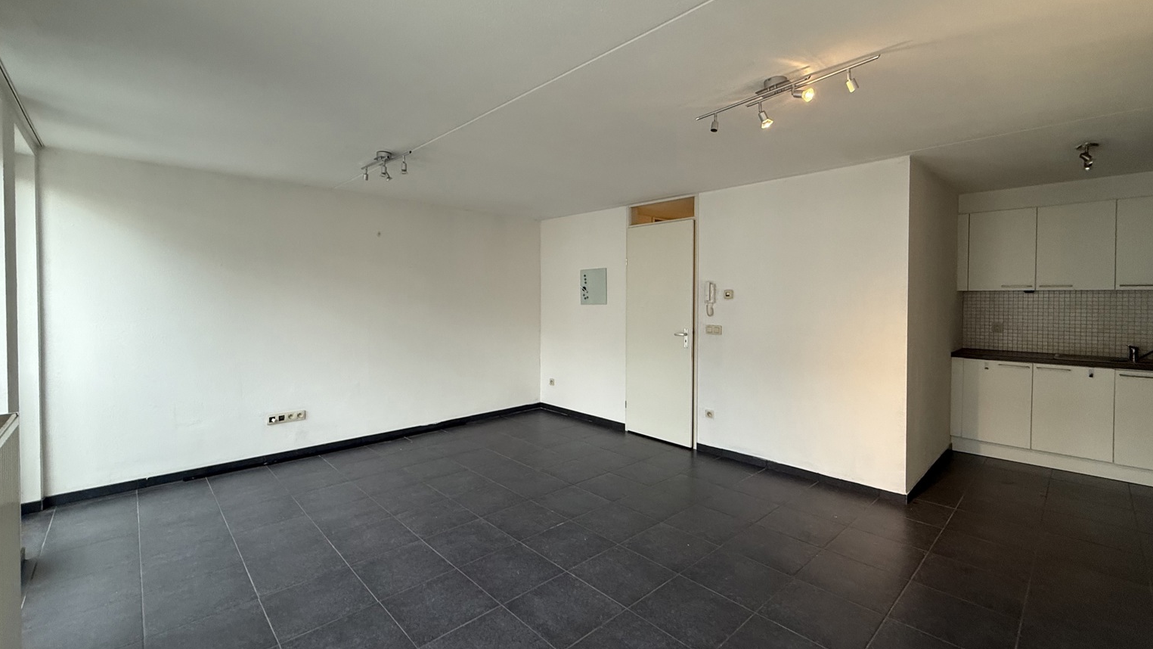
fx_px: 489
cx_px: 571
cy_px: 307
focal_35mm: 16
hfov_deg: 99.4
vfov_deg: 67.0
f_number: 2.2
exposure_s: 1/100
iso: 250
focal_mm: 2.22
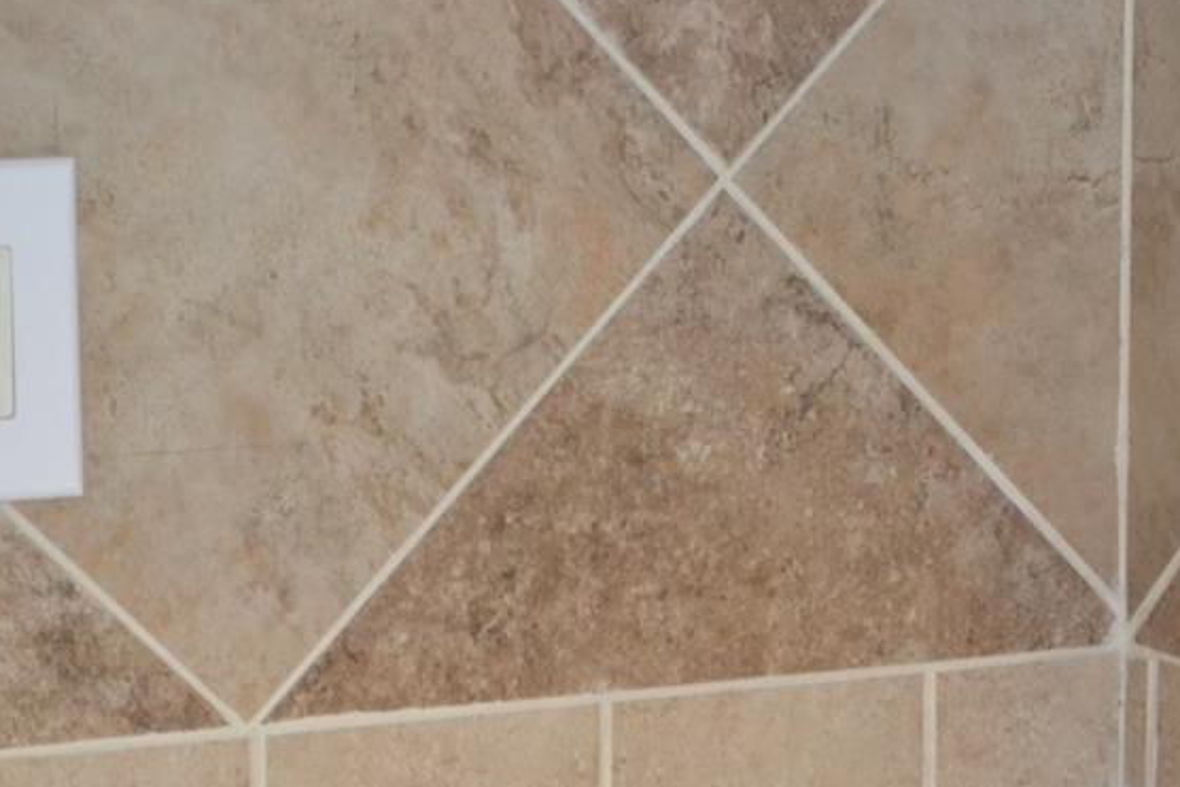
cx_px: 643
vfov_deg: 10.8
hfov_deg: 16.1
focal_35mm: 127
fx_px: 4164
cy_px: 575
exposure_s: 1/60
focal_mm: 46
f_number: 5.3
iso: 3200
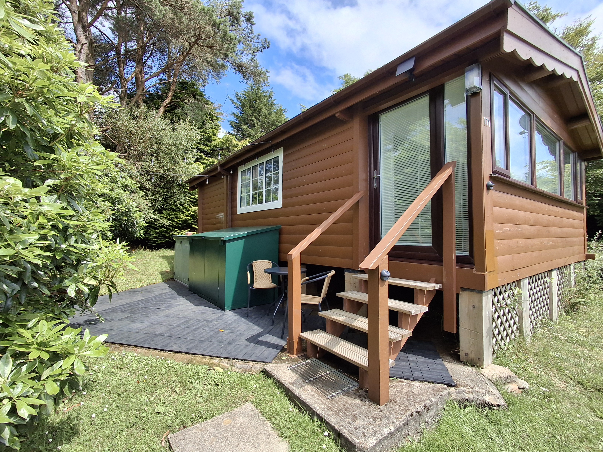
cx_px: 302
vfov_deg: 78.1
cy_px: 226
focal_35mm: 16
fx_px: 279
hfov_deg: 94.5
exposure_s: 1/1376
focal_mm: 1.64
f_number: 2.2
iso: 40
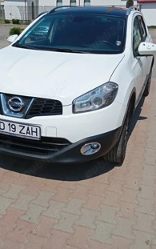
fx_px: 258
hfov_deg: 33.6
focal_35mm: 38
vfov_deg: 51.3
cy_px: 105
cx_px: 64
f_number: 1.8
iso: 112
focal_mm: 4.27
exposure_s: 1/3333
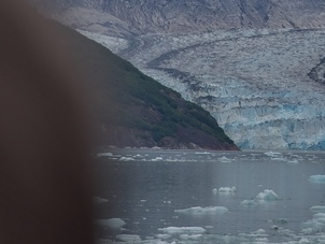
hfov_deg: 4.0
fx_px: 4595
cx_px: 353
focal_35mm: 489
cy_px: -55
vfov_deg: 3.0
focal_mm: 120
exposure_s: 1/250
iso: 100
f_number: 8
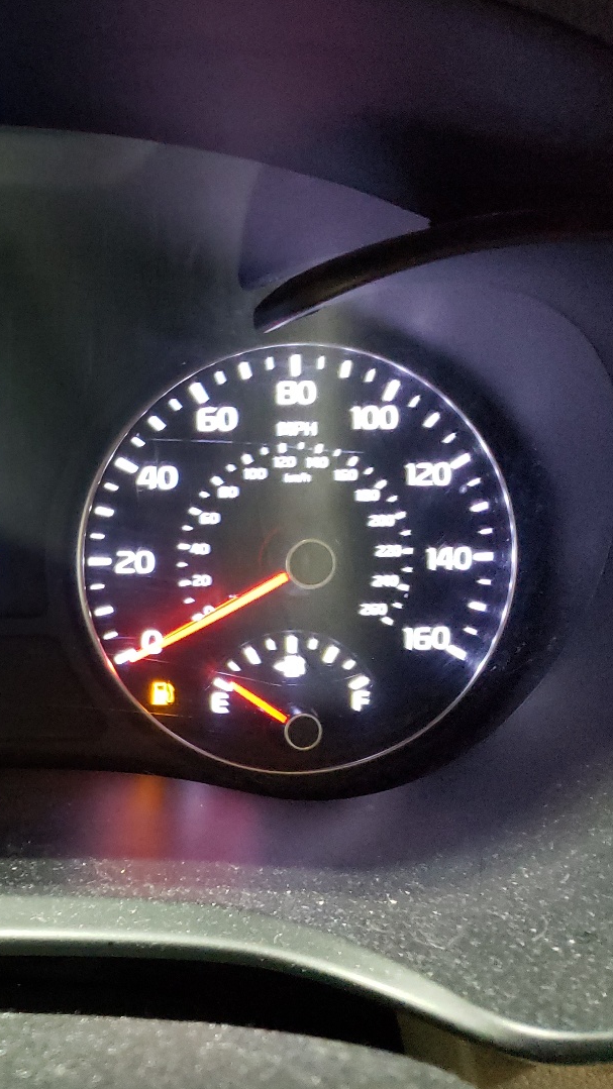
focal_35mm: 42
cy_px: 521
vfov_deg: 48.3
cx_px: -189
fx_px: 1214
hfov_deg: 24.6
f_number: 1.5
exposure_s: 1/24
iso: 530
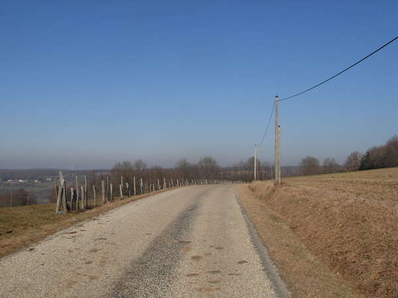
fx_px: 437
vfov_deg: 37.7
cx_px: 199
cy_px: 149
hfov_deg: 49.0
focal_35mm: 38
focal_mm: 6.3
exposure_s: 1/886
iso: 79
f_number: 4.9
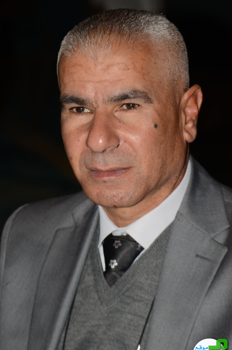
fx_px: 1660
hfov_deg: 8.0
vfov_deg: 12.0
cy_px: 175
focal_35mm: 171
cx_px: 101
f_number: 4.5
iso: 125
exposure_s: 1/250
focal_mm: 100
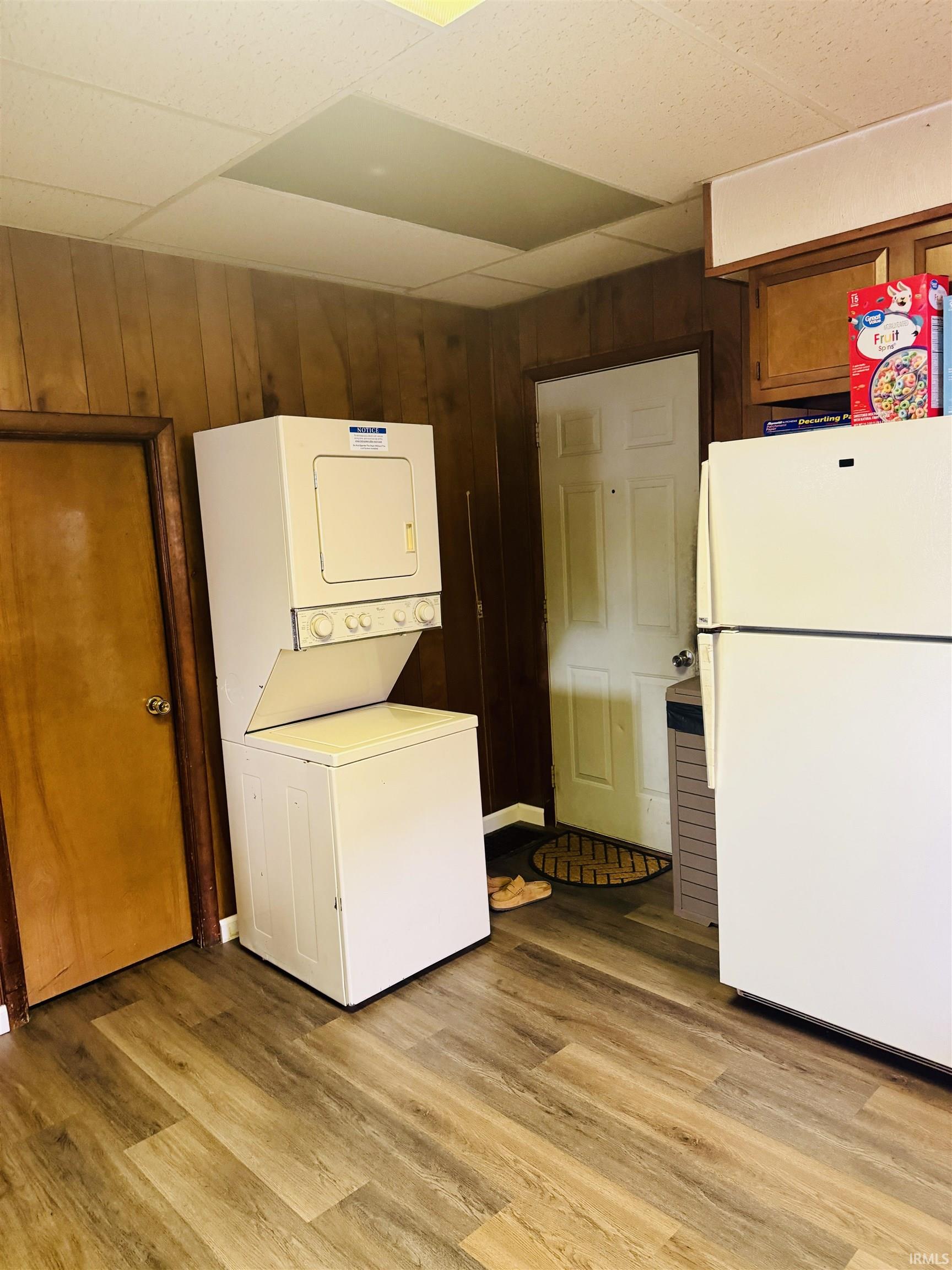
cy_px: 635
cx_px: 476
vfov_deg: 71.6
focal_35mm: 24
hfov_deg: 56.8
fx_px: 880
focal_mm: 6.76
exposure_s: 1/60
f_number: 1.78
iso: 400
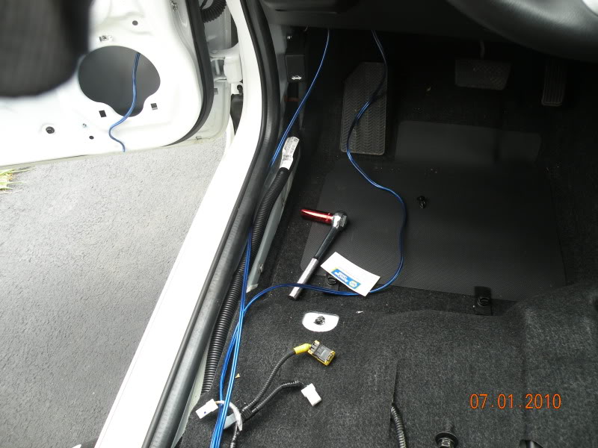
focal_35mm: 27
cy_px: 224
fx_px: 466
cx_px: 299
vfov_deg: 51.4
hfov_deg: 65.3
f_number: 3.2
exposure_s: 1/76.8
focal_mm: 4.7
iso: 64
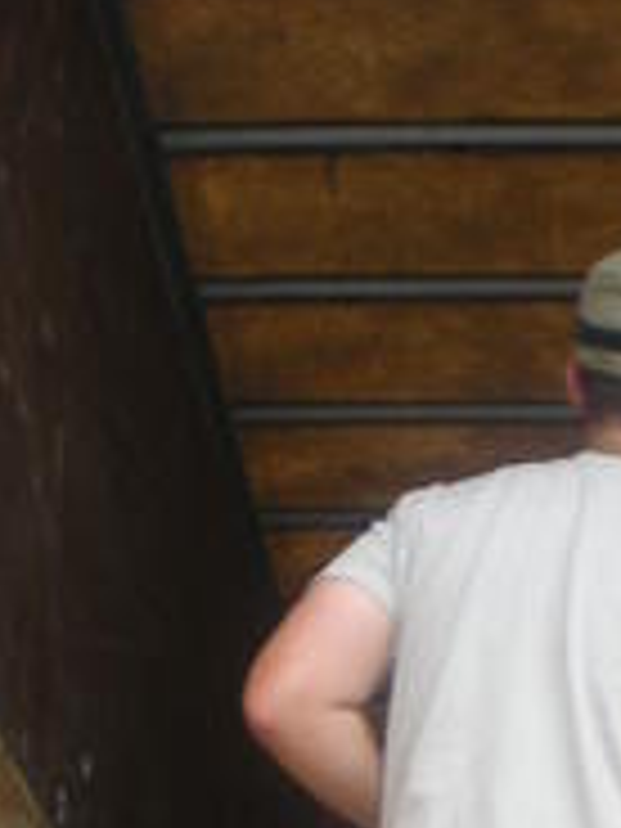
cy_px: 1053
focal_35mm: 132
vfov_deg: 14.4
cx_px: 567
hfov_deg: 11.2
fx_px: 3157
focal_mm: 6.3
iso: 64
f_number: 3.1
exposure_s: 1/113
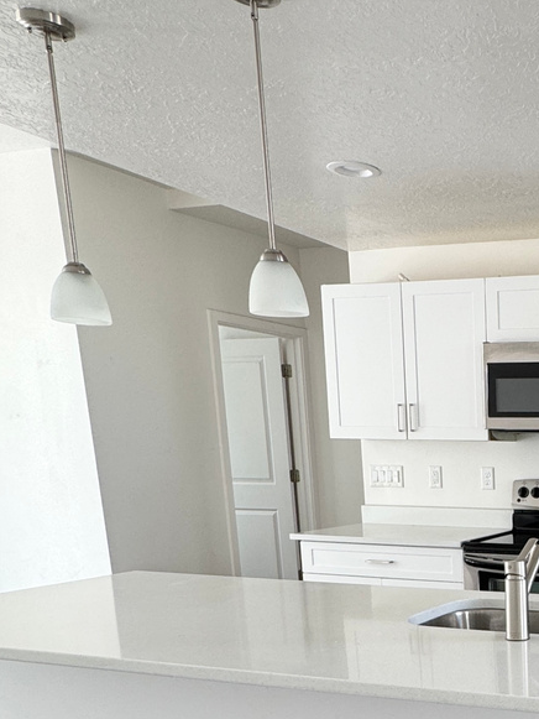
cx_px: 642
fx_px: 768
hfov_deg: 32.3
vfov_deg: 46.2
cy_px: 621
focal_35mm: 37
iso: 64
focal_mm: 2.22
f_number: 2.2
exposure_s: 1/99
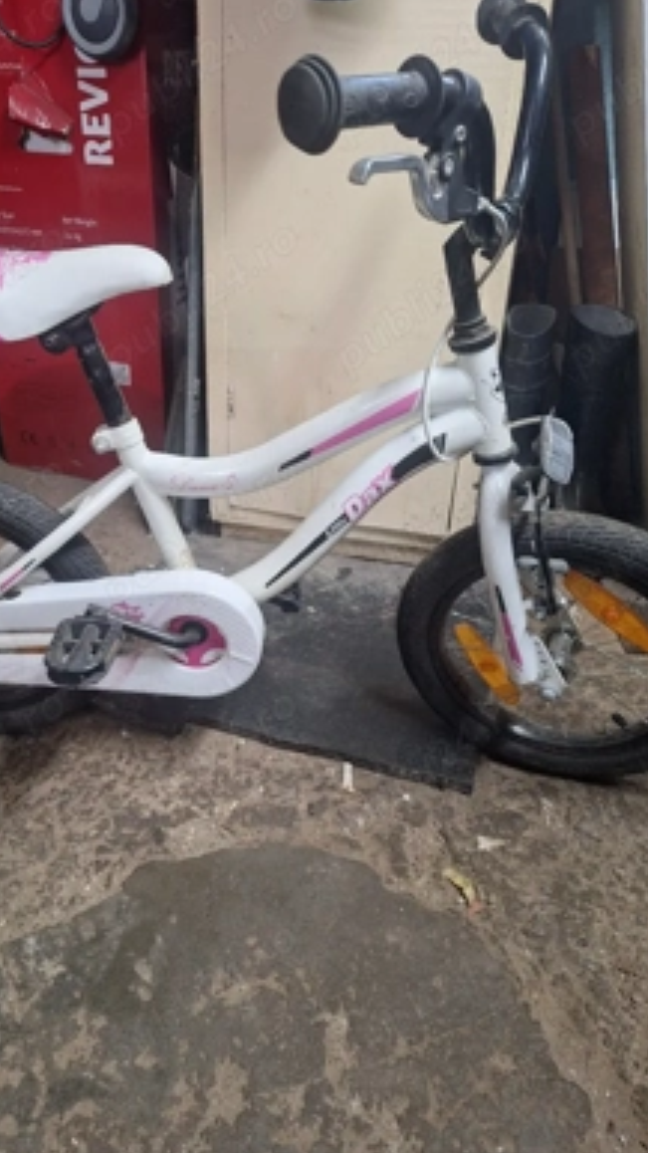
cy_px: 568
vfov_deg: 71.9
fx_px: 795
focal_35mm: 26
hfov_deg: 44.1
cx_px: 260
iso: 320
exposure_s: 1/33
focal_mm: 5.54
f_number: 1.8
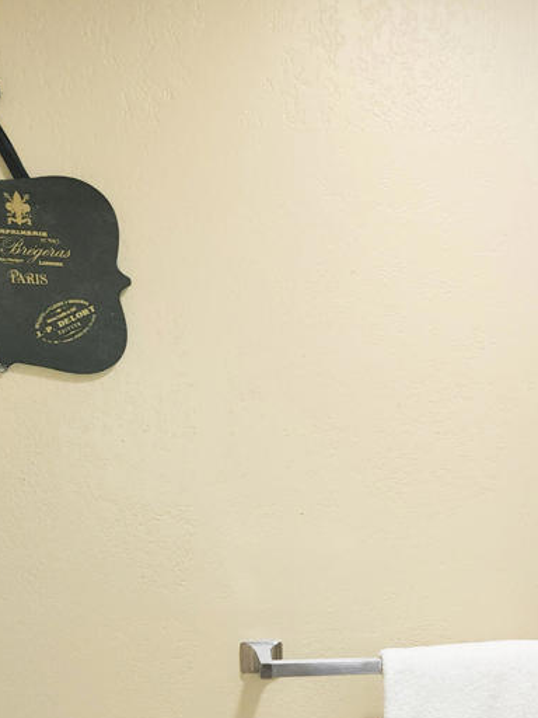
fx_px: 953
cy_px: 694
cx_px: 462
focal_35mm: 46
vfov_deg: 37.5
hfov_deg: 30.4
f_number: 1.8
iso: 80
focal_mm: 6.4
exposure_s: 1/60
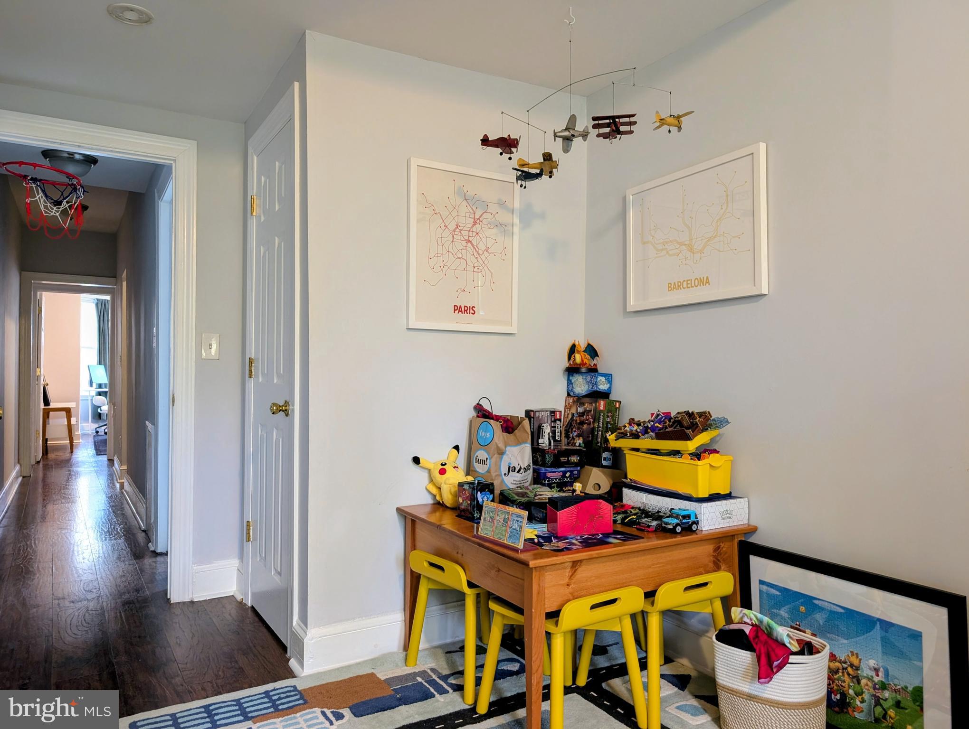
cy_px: 364
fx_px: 673
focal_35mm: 24
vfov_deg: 56.9
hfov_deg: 71.5
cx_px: 484
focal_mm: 6.9
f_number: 1.68
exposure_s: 1/27
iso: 423
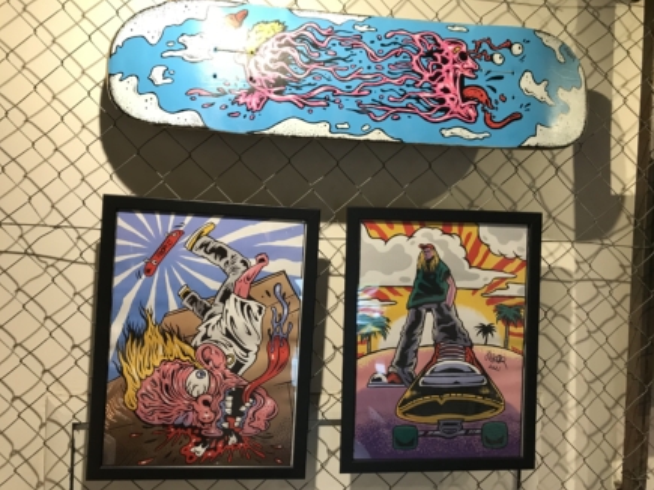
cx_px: 332
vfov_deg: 48.2
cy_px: 253
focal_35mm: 29
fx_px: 548
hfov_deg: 61.7
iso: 40
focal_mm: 3.99
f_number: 1.8
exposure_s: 1/33
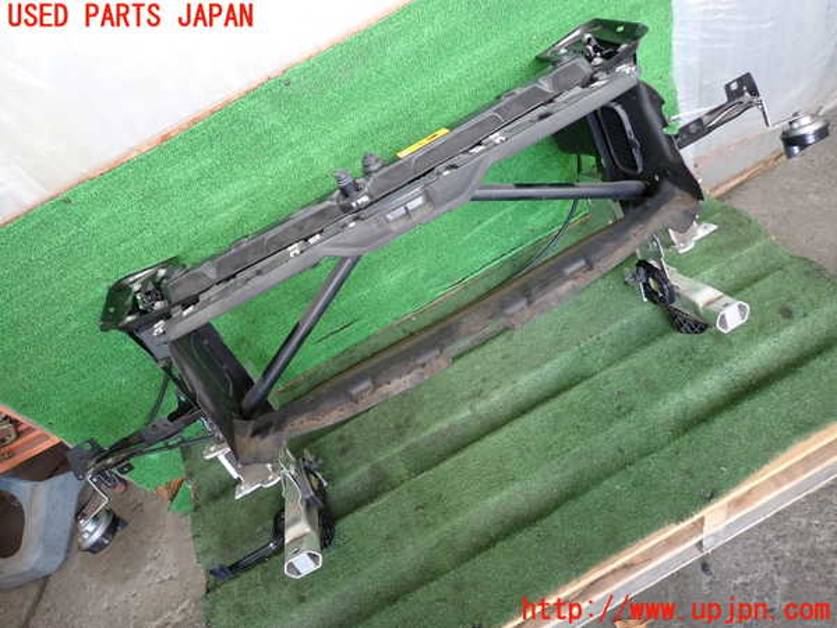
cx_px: 418
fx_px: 604
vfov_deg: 54.9
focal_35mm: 25
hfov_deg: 69.4
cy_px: 314
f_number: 2
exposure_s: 1/125
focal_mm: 4.5
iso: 200
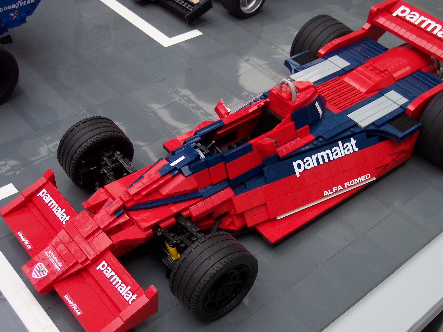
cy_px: 164
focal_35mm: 45
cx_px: 259
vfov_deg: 32.1
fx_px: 575
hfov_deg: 42.0
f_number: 2.8
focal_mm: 8
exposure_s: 1/350
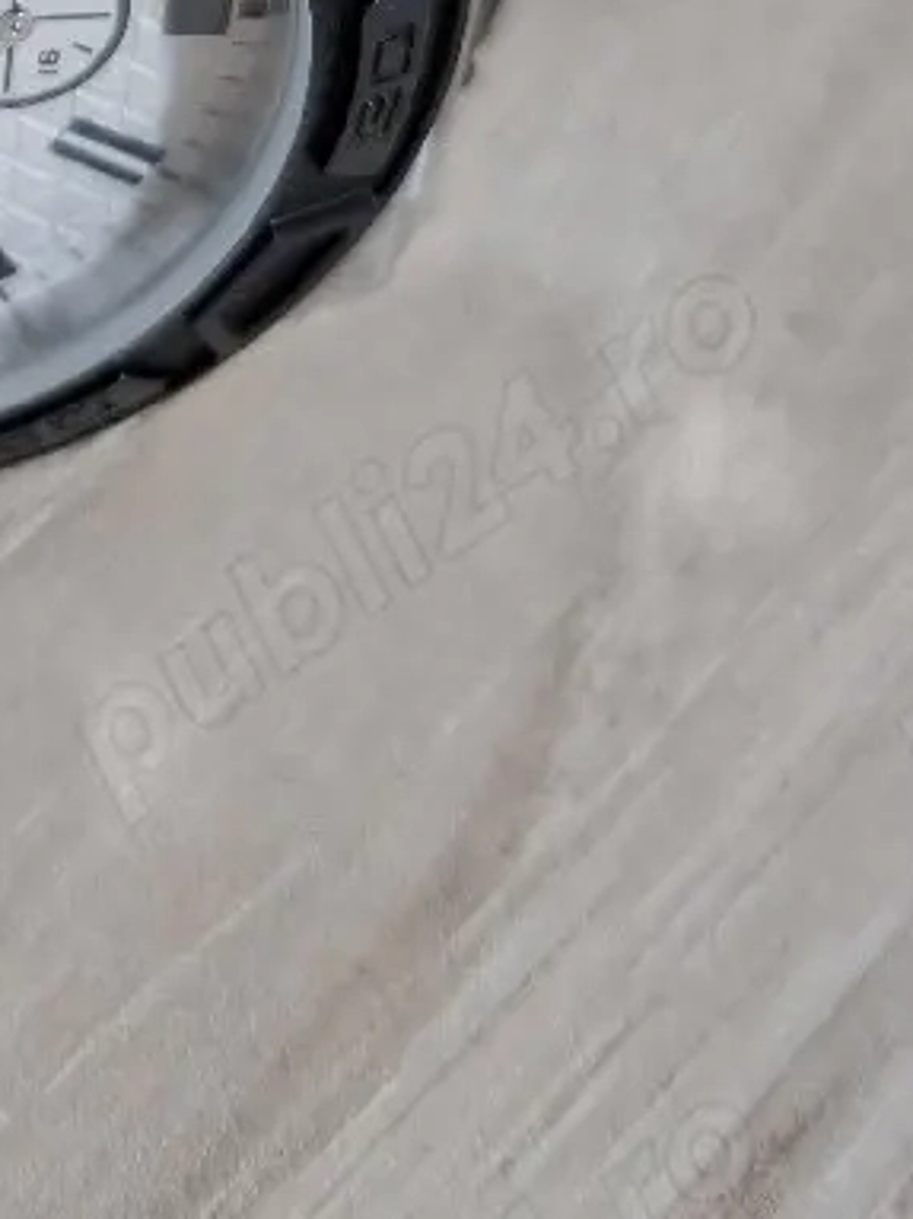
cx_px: -200
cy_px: -173
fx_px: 2815
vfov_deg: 22.8
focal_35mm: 80
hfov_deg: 17.5
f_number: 1.8
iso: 400
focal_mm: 5.54
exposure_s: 1/33
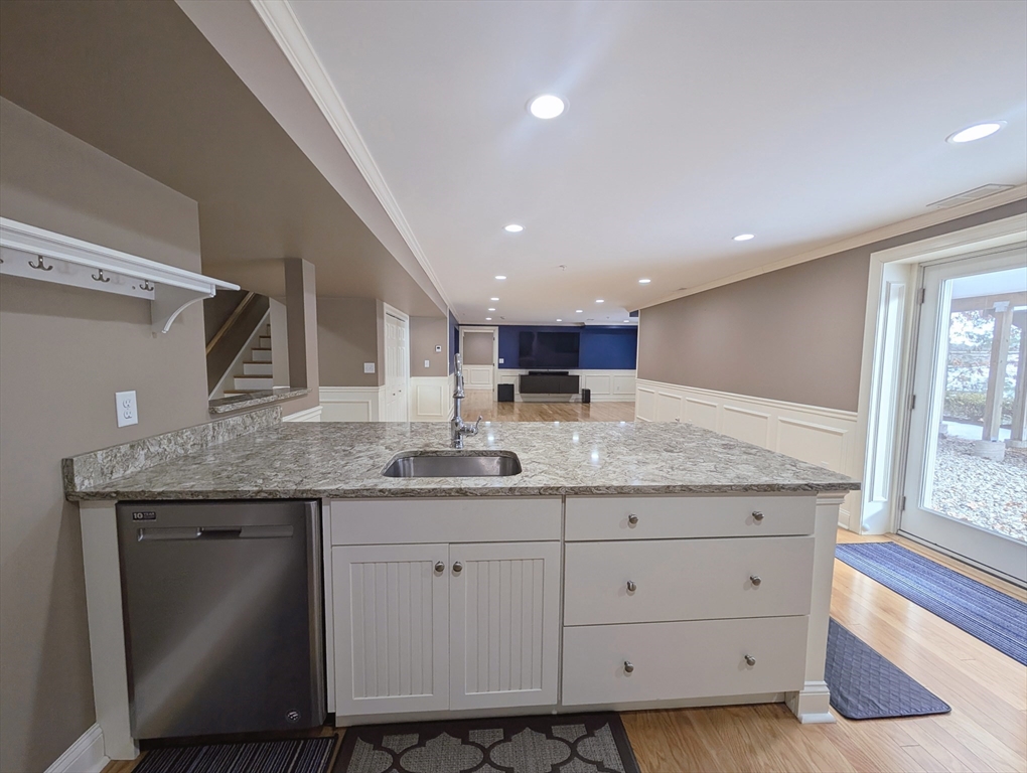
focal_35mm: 12
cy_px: 386
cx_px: 514
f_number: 1.7
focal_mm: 2.02
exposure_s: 1/120
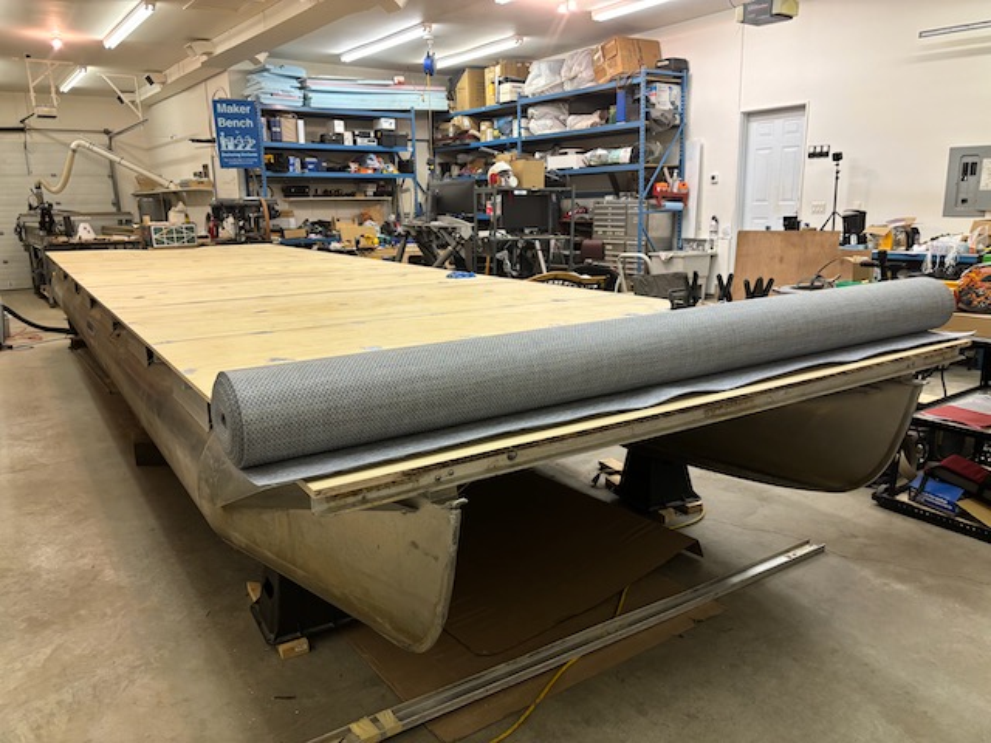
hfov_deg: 67.3
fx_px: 744
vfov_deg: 53.1
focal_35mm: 26
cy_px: 372
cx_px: 496
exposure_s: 1/60
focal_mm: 5.96
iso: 125
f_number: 1.6
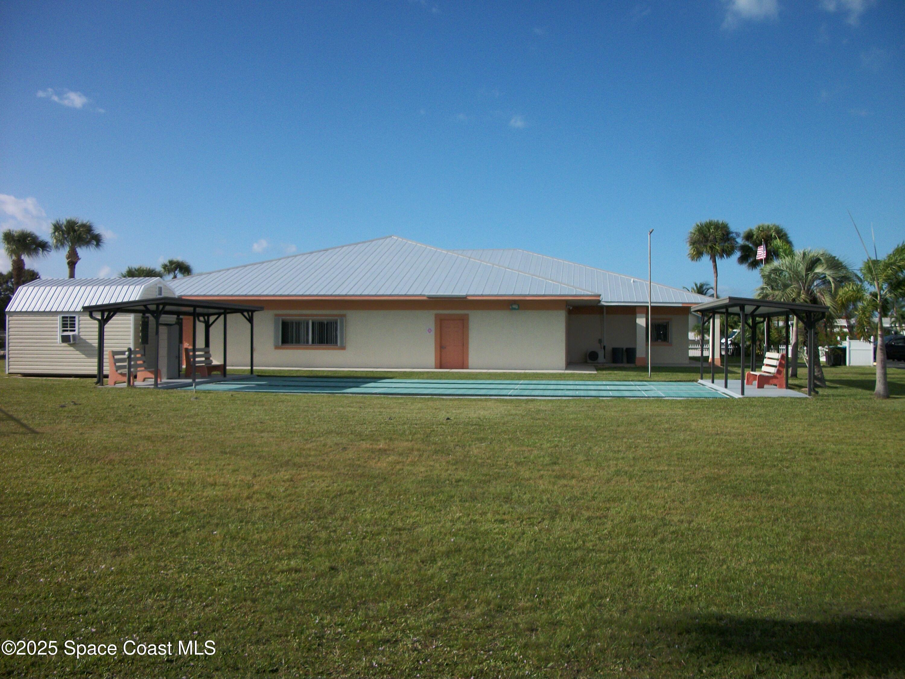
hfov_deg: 56.8
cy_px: 340
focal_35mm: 32
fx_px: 837
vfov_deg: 44.2
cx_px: 452
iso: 80
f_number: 8.8
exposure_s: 1/320
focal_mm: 5.7
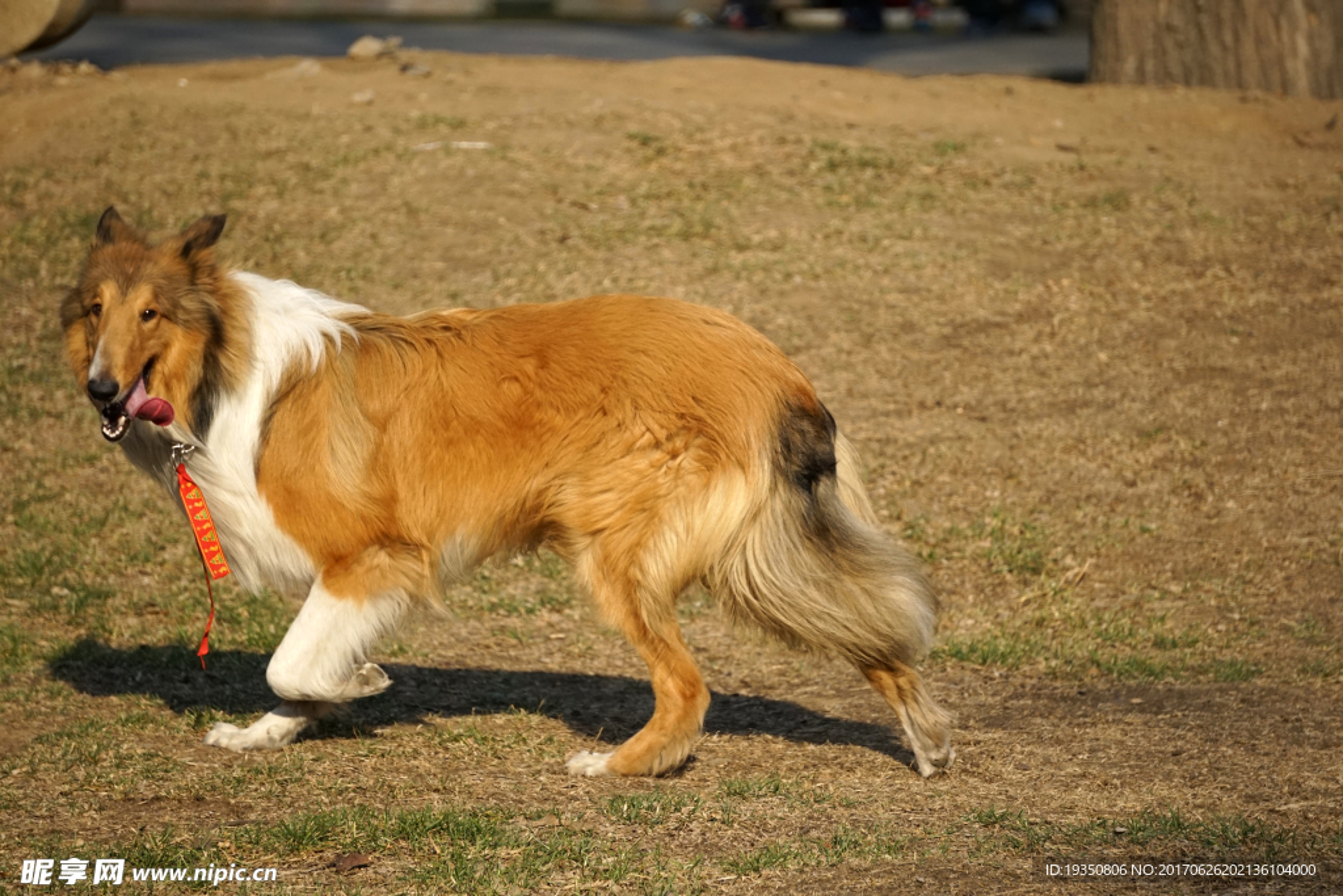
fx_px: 10857
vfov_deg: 4.7
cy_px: 448
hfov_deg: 7.1
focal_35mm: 291
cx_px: 672
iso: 800
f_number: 6.3
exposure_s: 1/3200
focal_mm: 194
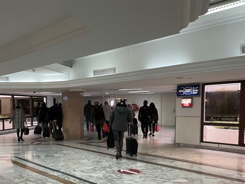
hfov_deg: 48.8
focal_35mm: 37
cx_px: 71
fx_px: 262
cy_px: 128
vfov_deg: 38.1
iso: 80
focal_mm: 5.1
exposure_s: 1/50
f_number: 1.6
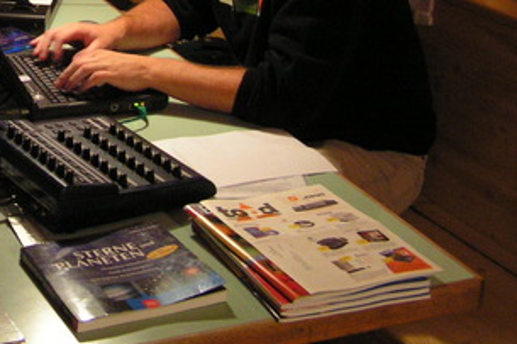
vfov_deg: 15.9
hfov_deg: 23.7
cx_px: 32
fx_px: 1191
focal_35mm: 83
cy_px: -54
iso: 200
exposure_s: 1/10
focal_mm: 6.3
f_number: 2.8
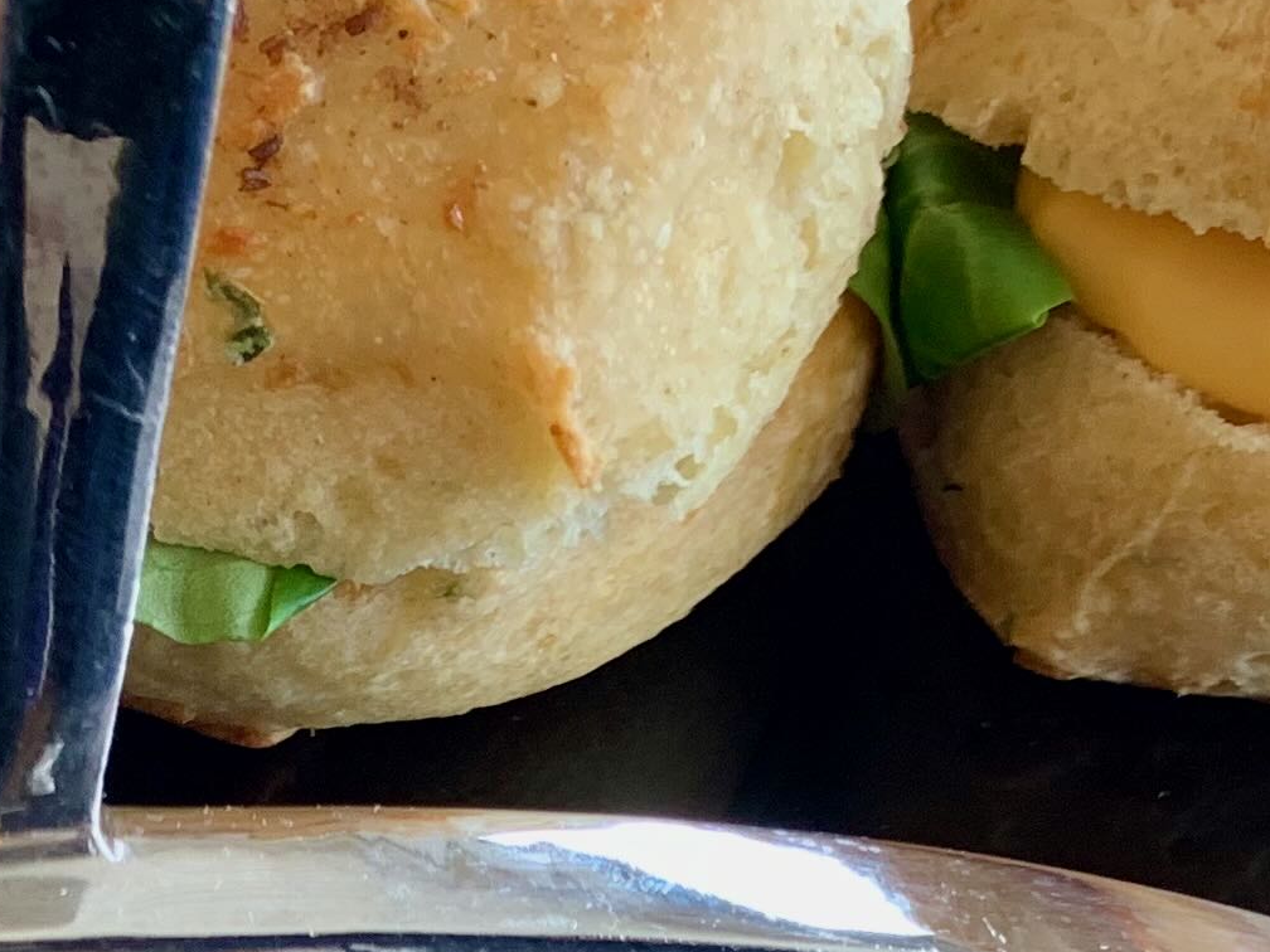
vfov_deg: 13.2
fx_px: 3816
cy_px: 1526
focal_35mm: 104
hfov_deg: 17.7
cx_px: -360
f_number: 1.8
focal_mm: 4.25
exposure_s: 1/121
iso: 80
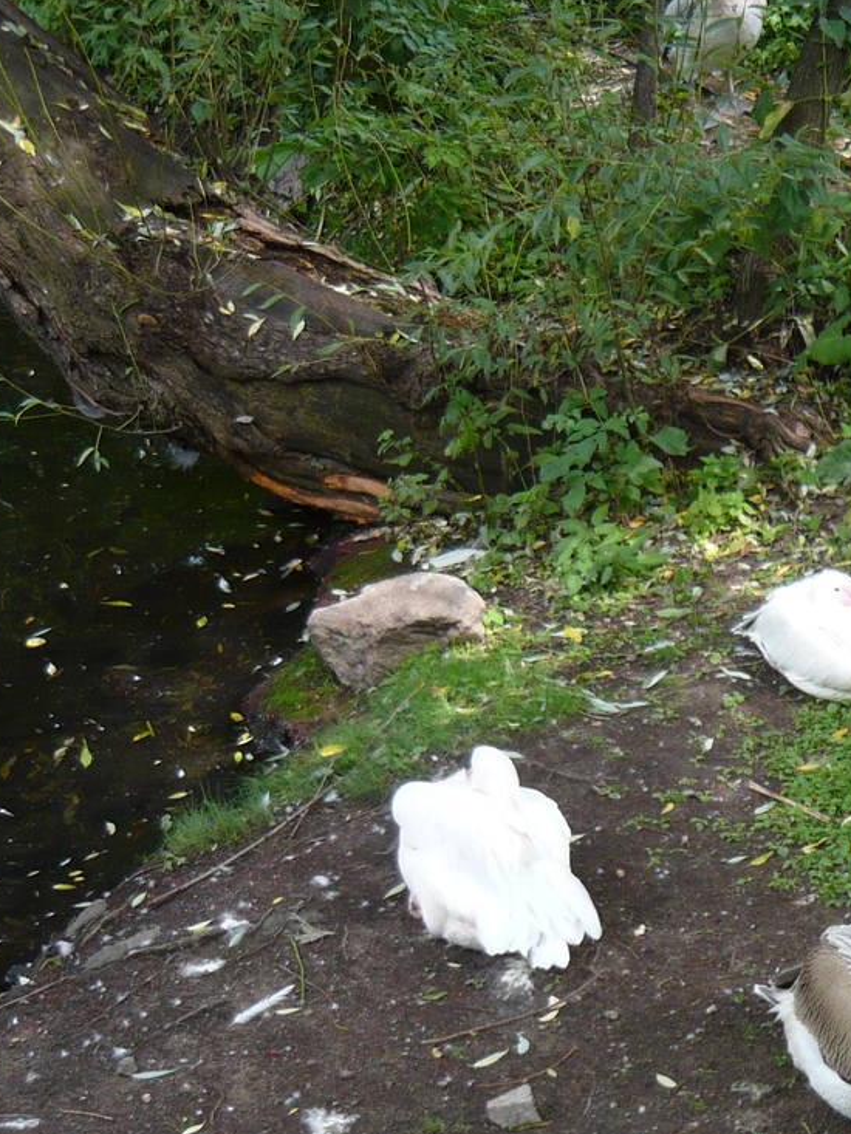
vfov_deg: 26.6
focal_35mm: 72
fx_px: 2359
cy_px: 873
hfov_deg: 19.3
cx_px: 1017
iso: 100
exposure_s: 1/125
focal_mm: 5.5
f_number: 2.8
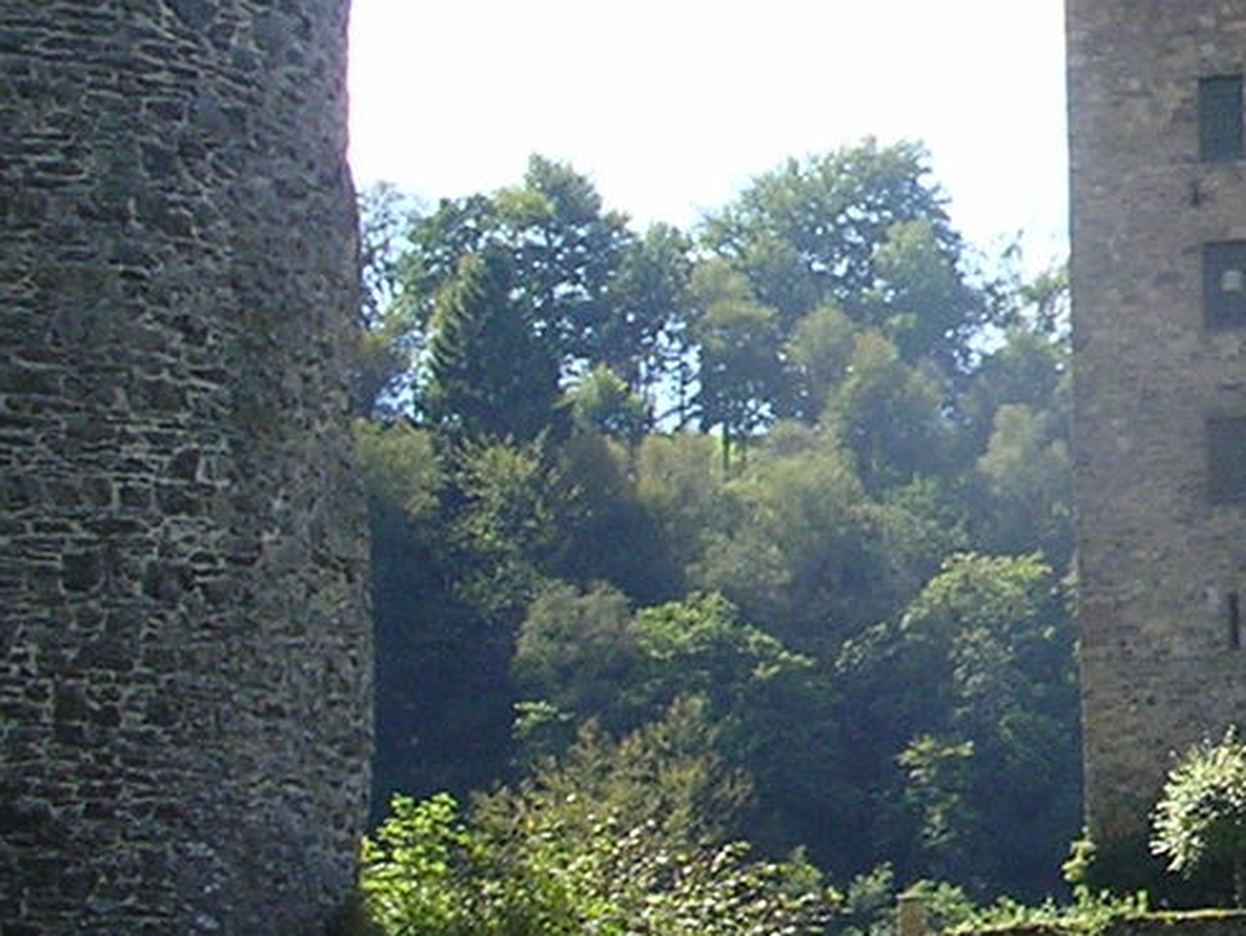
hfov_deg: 15.1
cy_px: 275
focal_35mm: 124
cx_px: 1666
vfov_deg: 11.9
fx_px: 4466
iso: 141
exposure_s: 1/155
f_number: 5.6
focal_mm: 5.8
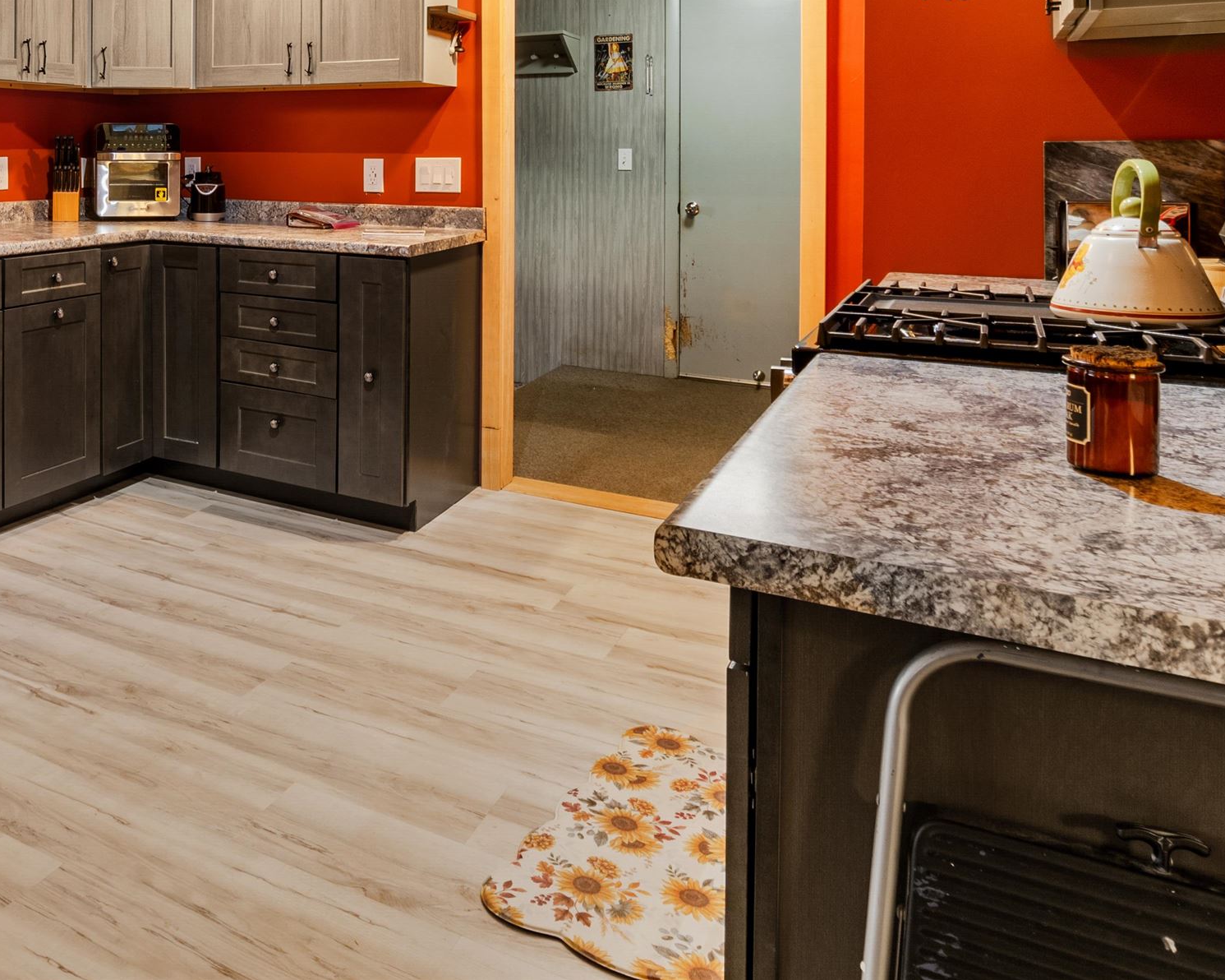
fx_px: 1051
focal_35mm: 29
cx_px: 179
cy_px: 140
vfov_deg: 46.2
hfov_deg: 54.5
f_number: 8
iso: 64
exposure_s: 2
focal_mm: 10
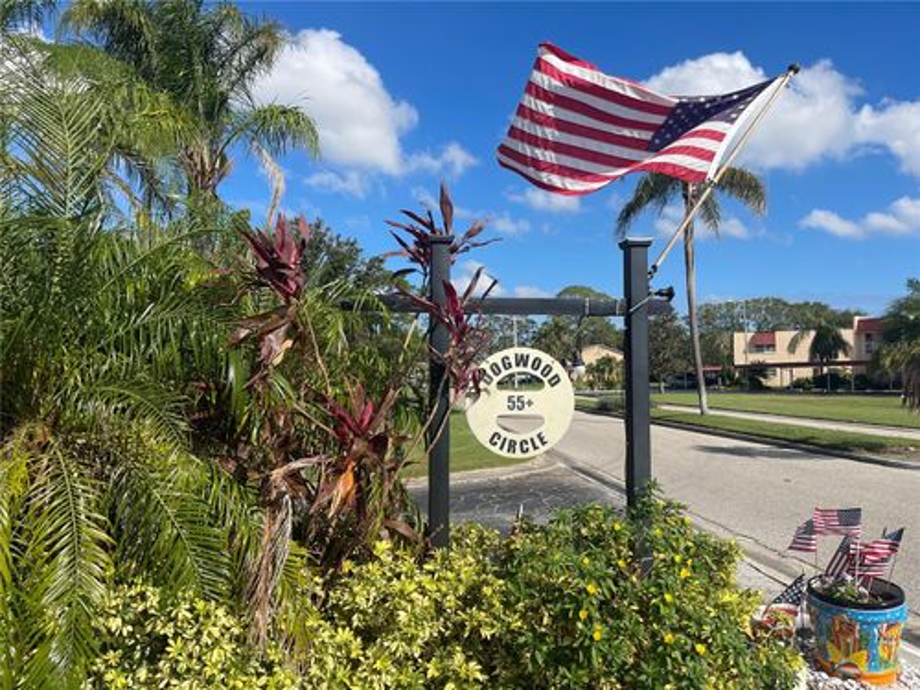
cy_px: 345
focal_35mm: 25
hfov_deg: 69.4
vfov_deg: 54.9
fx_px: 664
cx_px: 460
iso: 32
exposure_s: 1/3922
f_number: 1.6
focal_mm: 5.1
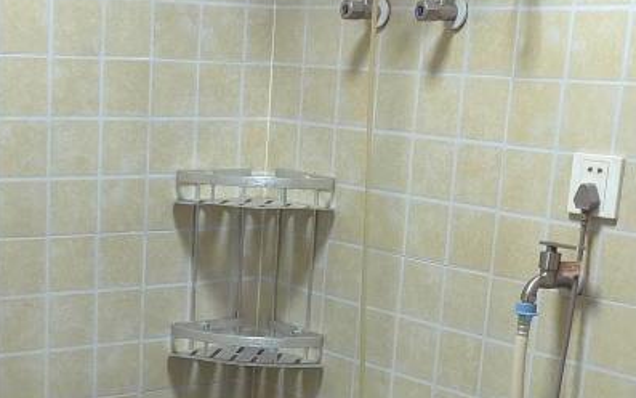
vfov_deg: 16.4
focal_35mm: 77
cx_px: 175
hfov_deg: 26.5
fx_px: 1334
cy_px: 445
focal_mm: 5.52
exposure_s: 1/100
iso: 320
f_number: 1.9
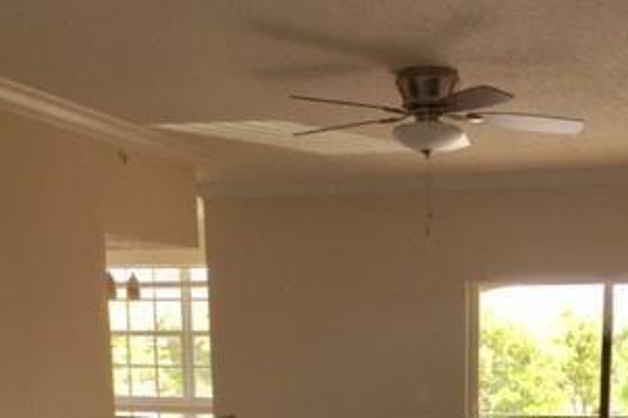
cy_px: 597
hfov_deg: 31.2
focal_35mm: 64
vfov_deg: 19.0
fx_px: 1116
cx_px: 426
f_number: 2.2
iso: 40
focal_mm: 4.15
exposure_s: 1/120
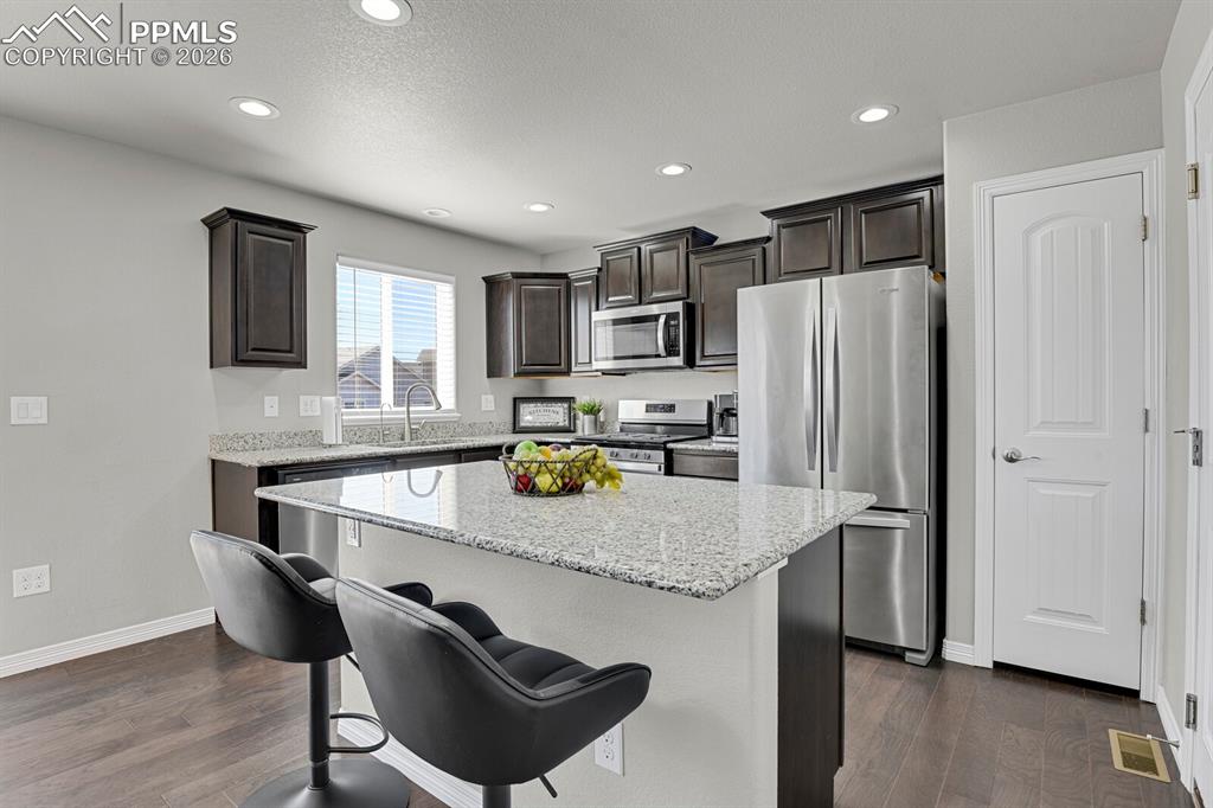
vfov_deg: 70.4
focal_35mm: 17
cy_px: 404
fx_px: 573
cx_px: 606
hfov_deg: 93.3
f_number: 8
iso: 250
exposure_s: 1
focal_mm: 17
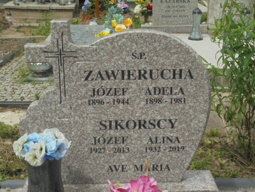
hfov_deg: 34.3
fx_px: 413
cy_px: 96
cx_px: 128
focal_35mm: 56
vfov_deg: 26.1
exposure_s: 1/500
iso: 100
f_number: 5.2
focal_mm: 10.1
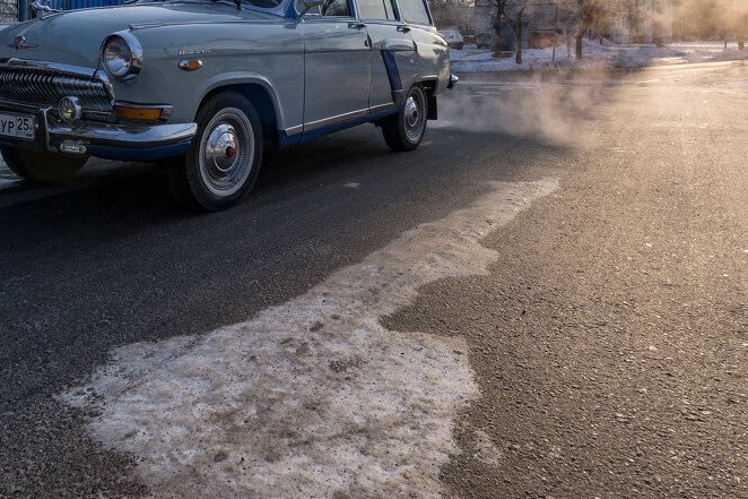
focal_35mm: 30
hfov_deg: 61.1
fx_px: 621
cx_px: 270
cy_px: 71
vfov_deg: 41.0
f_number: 13
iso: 100
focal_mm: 11
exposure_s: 1/100
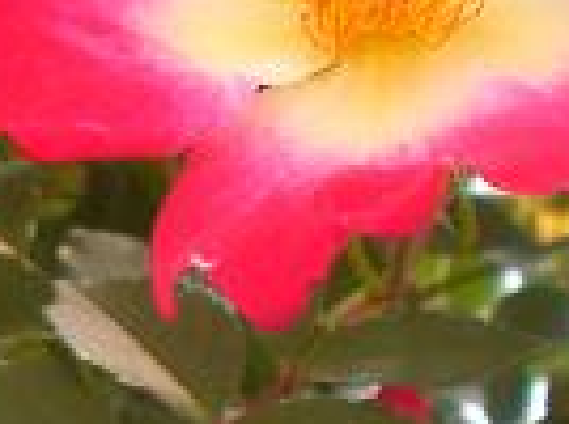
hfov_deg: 14.0
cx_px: -297
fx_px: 2166
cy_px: 458
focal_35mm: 132
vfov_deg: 11.1
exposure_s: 1/125
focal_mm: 6.3
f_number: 3.1
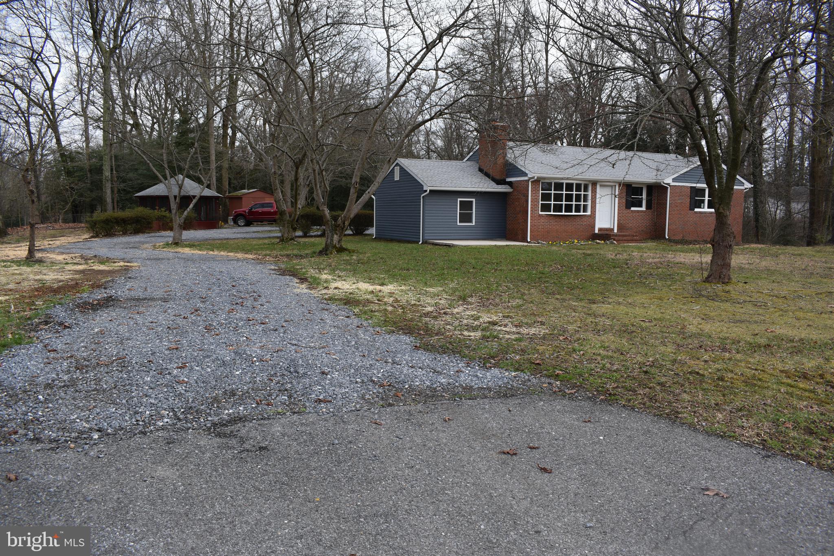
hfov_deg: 67.4
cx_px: 417
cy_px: 278
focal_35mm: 27
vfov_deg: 47.9
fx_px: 625
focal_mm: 18
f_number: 6.3
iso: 400
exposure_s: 1/160
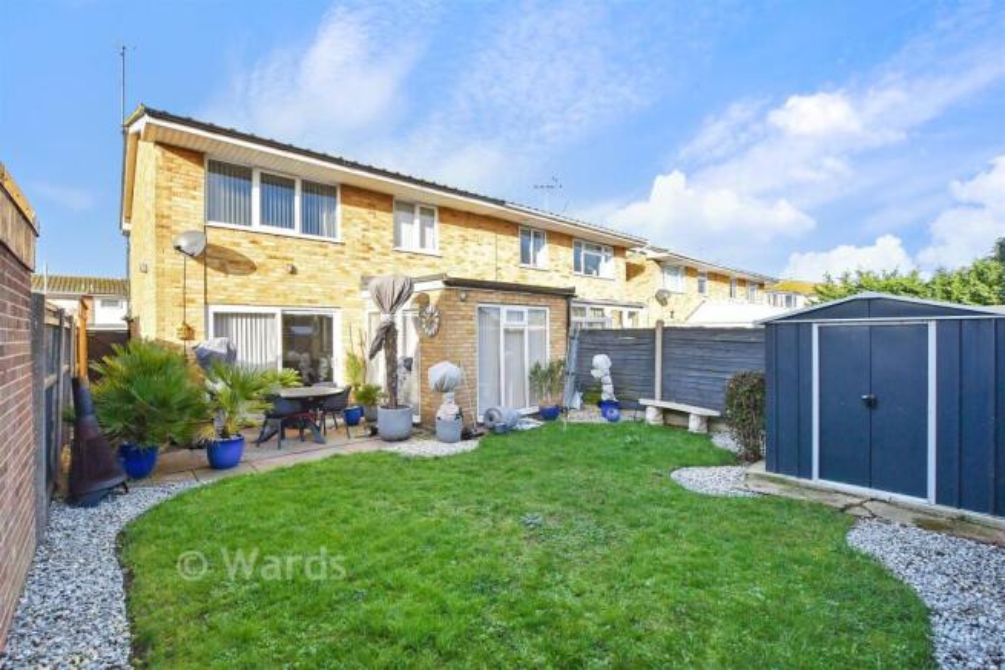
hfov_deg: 100.4
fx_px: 419
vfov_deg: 77.4
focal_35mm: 15
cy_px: 335
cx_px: 502
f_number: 9
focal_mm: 10
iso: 1000
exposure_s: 1/640
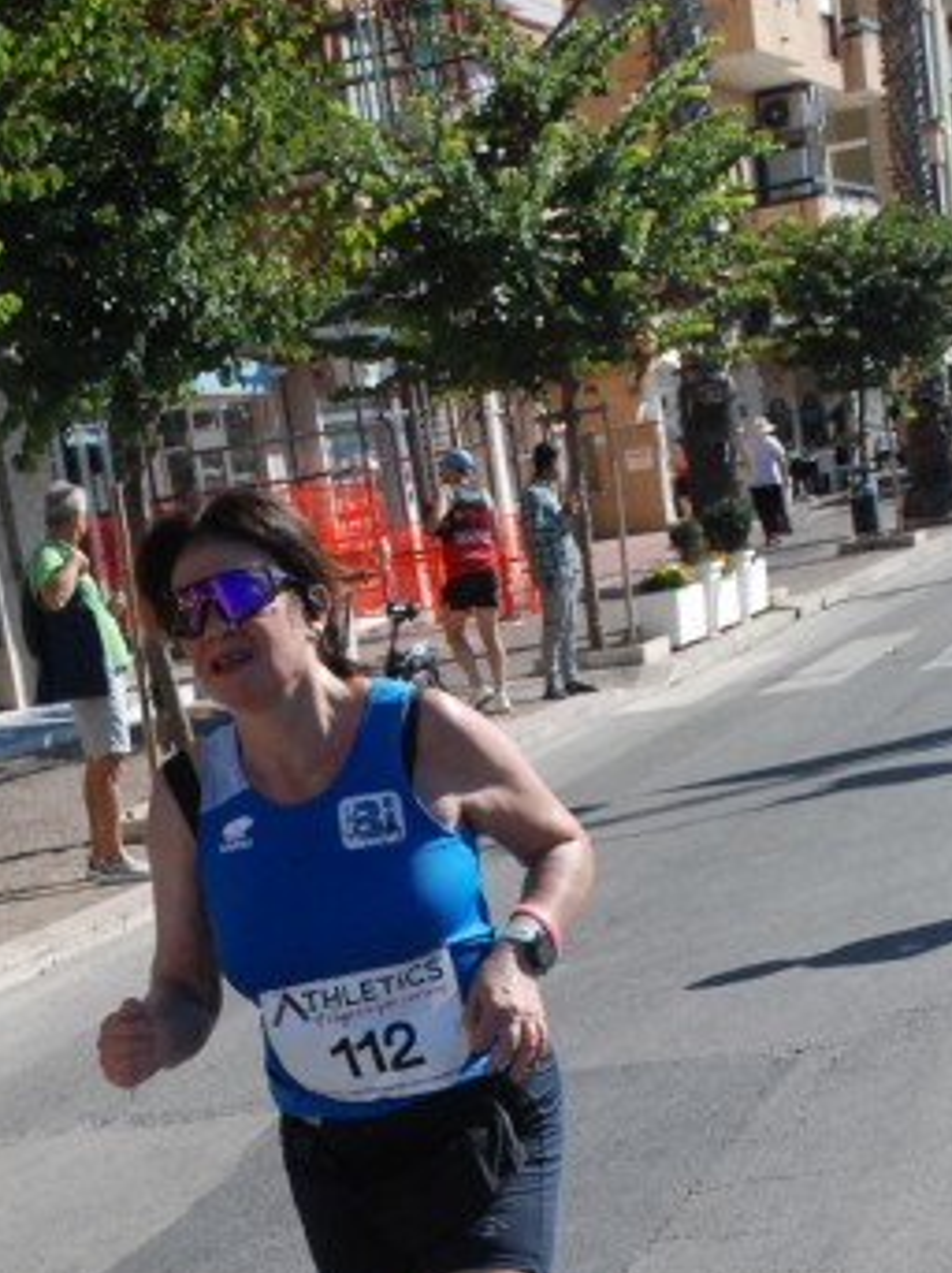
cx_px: 348
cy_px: 1016
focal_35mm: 89
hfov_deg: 16.6
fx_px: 3262
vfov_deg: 21.8
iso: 1000
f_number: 7.1
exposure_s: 1/2000
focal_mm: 35
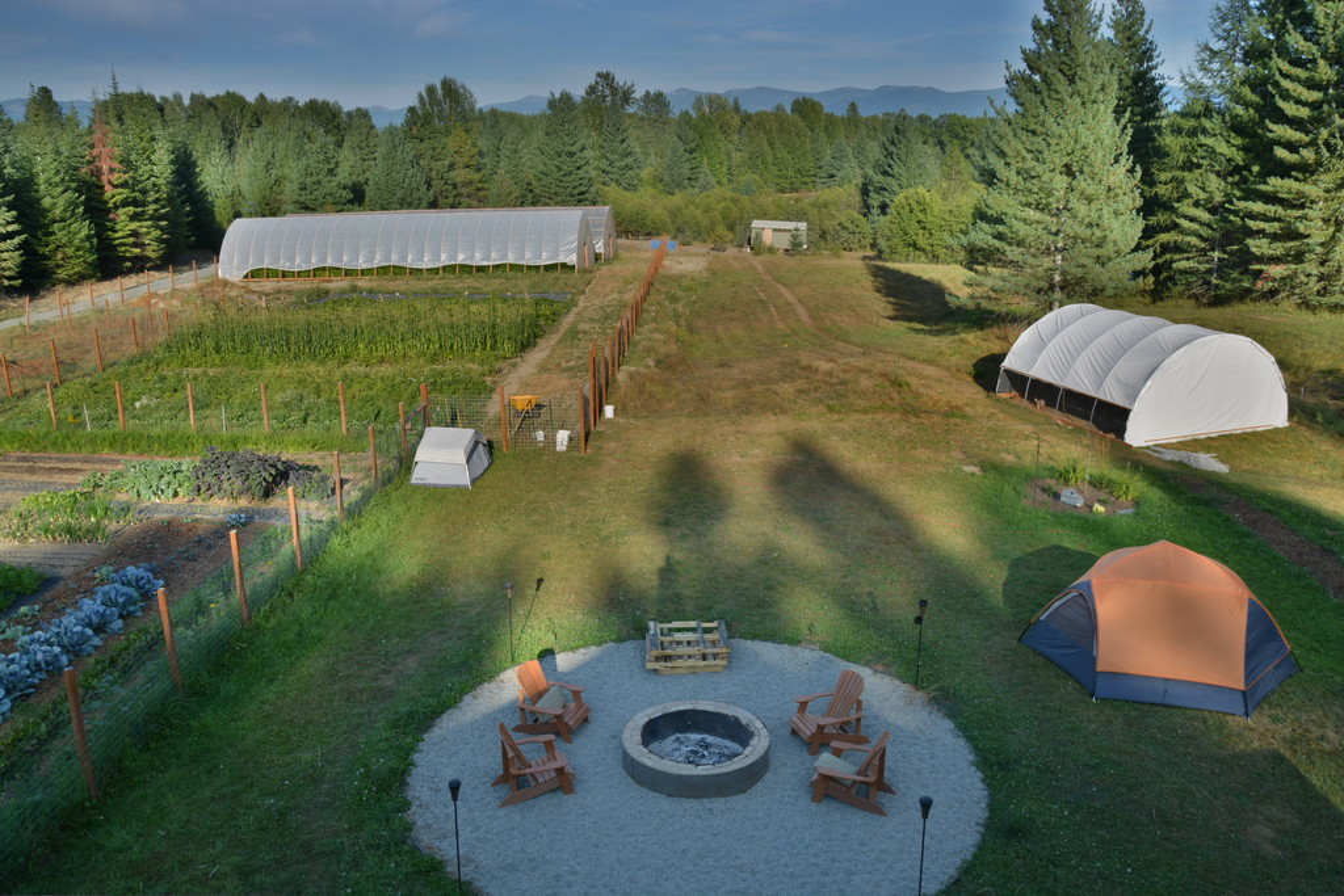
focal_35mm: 27
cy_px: 448
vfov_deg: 47.9
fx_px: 1008
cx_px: 672
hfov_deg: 67.4
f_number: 11
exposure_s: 1/250
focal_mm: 18
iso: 250
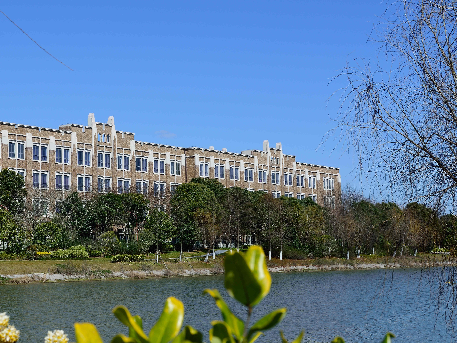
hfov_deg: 30.0
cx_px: 56
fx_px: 819
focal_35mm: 62
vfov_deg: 23.6
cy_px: 189
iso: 80
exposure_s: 1/320
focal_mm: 36
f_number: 9
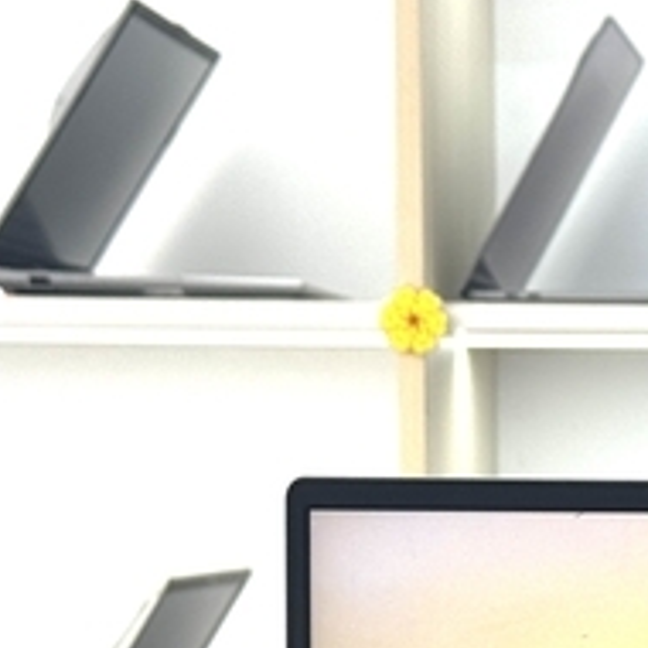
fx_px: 3791
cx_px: 945
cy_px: 825
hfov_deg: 9.5
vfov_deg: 9.6
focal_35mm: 179
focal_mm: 6.76
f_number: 1.78
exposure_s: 1/174
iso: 50
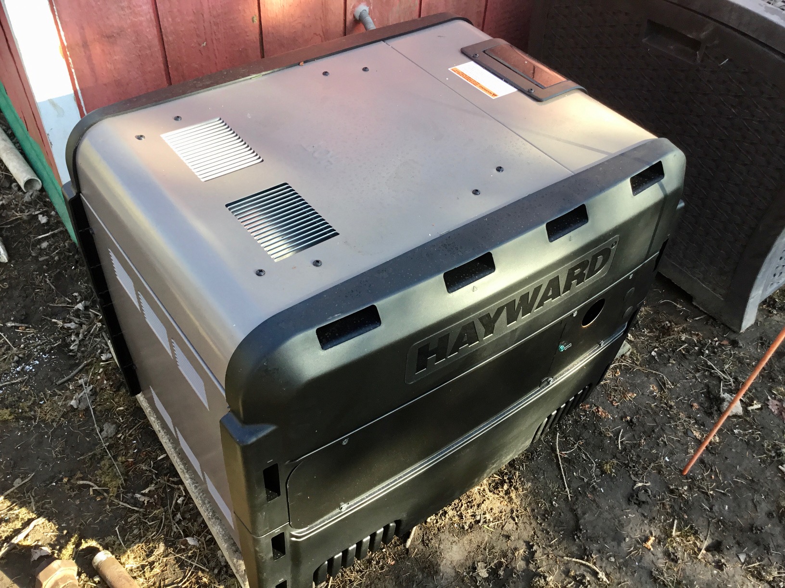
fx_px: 703
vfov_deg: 45.4
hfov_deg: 58.4
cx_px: 392
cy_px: 294
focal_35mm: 31
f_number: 2.4
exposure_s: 1/120
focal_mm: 3.3
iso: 40
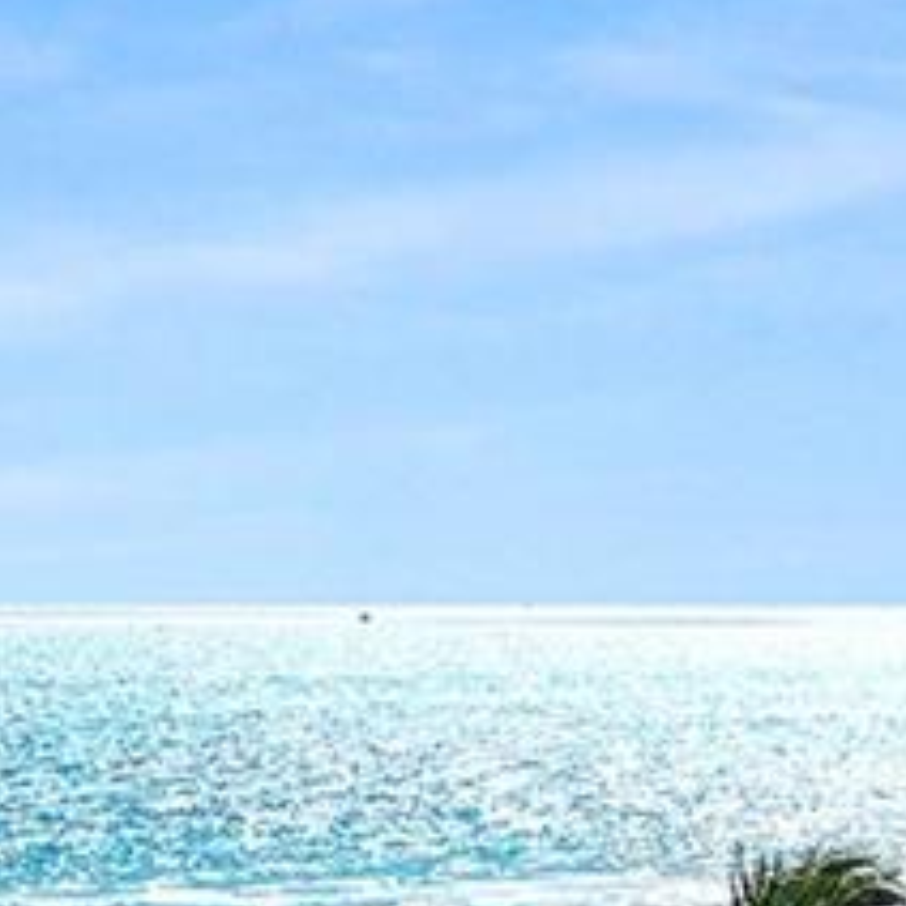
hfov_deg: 8.1
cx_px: -1239
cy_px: 624
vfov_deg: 8.8
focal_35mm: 199
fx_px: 5893
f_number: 11
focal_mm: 21
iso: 100
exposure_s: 1/250
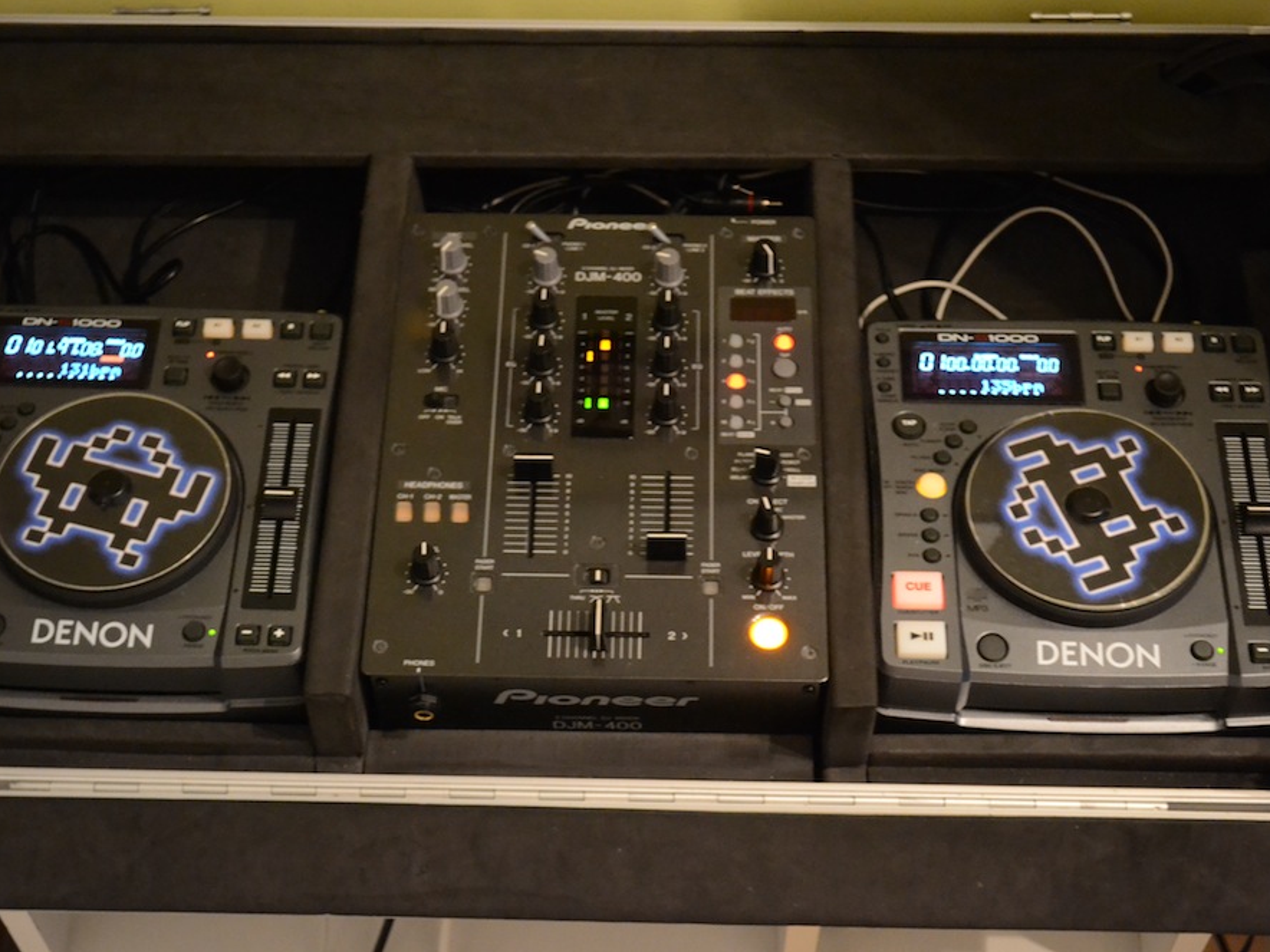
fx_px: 2275
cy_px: 477
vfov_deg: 23.7
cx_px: 590
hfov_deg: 31.2
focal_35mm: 62
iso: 3200
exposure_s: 1/15
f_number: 5
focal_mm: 38
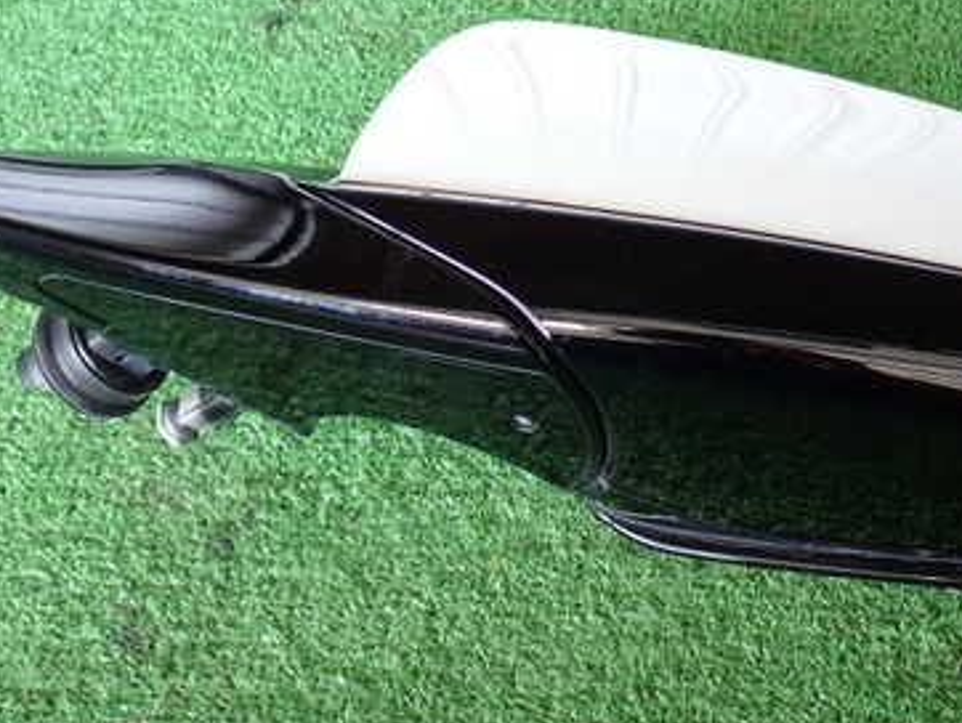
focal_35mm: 53
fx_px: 1474
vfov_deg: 27.4
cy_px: 245
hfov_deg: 36.1
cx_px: 521
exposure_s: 1/60
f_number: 2.4
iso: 160
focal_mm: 5.79
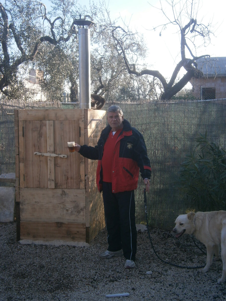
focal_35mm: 47
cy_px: 150
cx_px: 113
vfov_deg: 40.4
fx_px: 409
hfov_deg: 30.9
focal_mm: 8.3
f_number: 3.4
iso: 80
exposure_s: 1/250
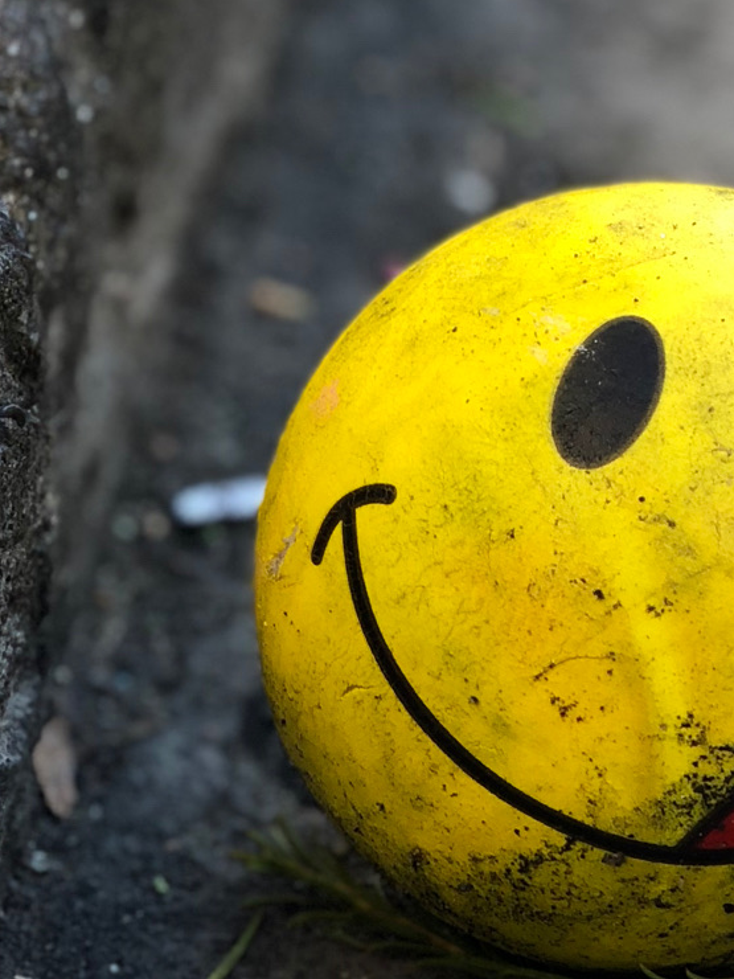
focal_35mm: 144
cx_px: 856
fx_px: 4071
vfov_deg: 13.7
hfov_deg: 10.2
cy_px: 270
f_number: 2.4
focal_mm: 6
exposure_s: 1/60
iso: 16
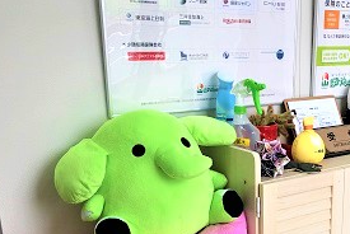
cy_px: 223
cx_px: 316
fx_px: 535
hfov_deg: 34.2
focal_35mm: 55
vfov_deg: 23.8
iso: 20
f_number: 1.8
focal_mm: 3.99
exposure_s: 1/138
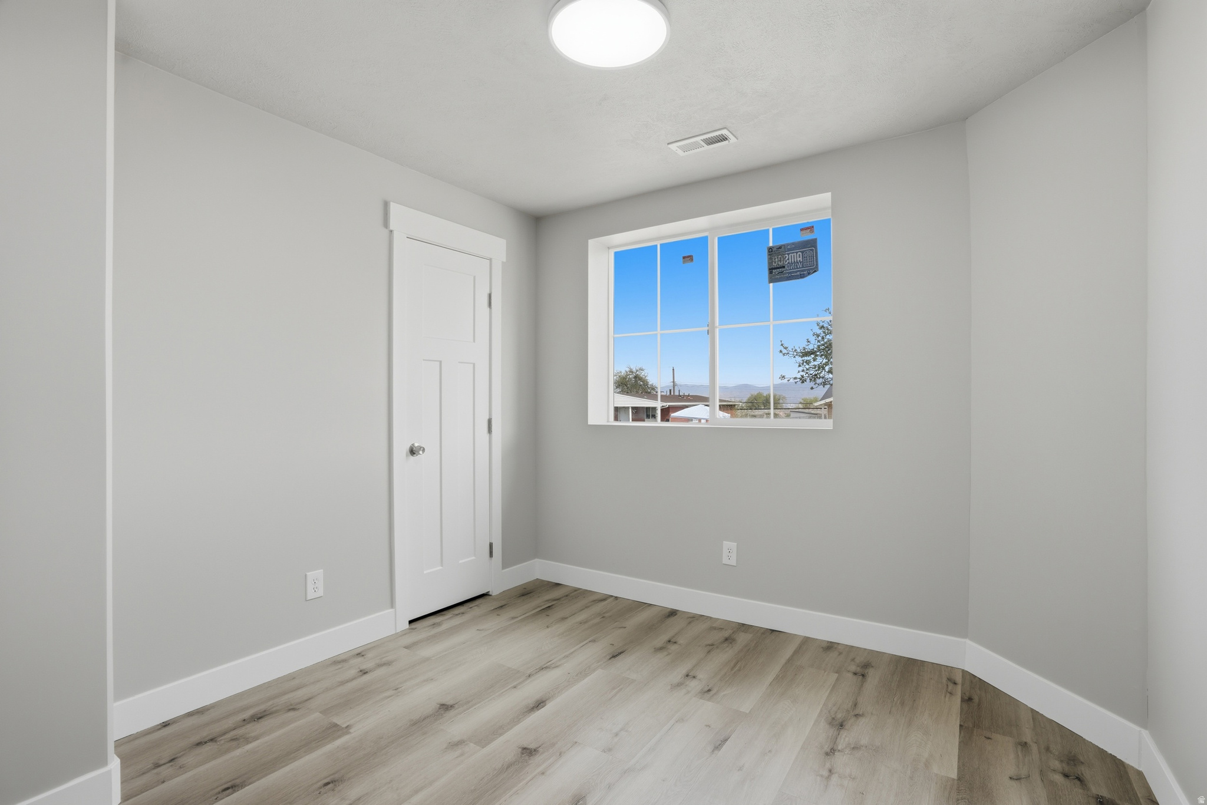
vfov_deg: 73.8
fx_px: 536
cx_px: 604
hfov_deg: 96.7
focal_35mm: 16
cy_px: 402
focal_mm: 16
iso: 250
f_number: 9
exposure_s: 1/640
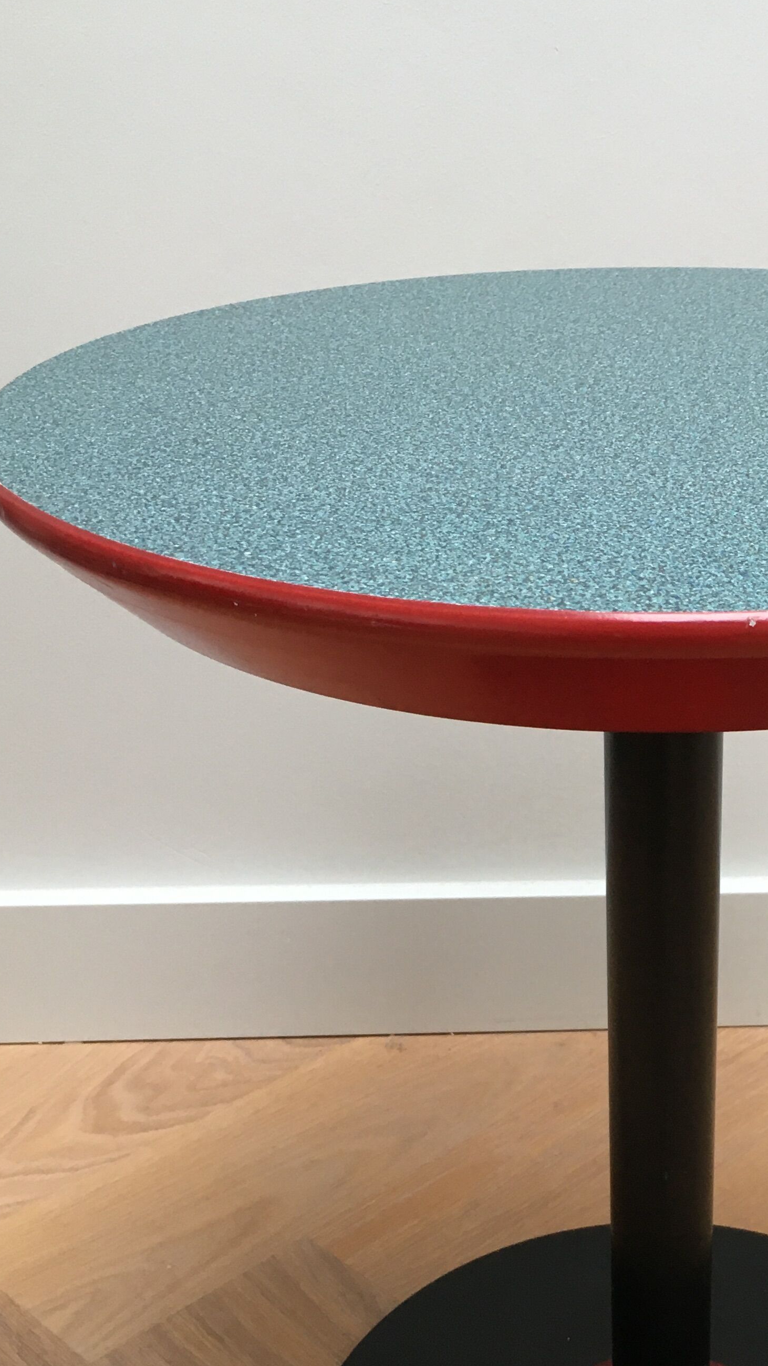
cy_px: 929
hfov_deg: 23.9
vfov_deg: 41.5
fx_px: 1774
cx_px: 644
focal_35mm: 49
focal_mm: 4.15
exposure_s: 1/33
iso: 100
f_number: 2.2
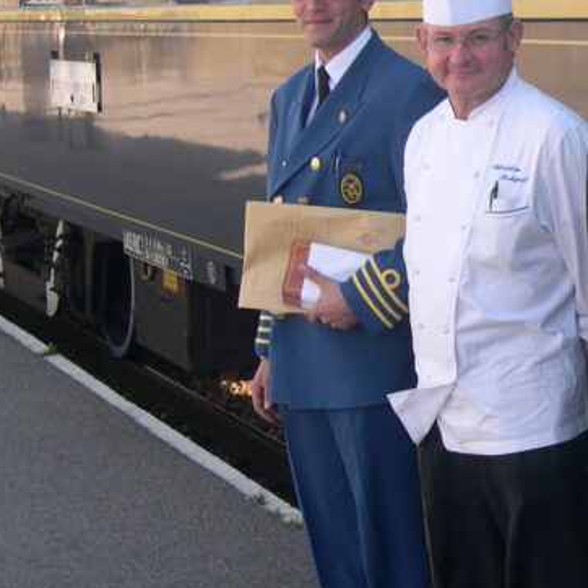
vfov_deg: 16.5
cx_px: 642
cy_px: 154
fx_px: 2018
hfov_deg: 16.1
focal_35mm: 105
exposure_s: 1/358
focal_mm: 9
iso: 100
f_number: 2.9
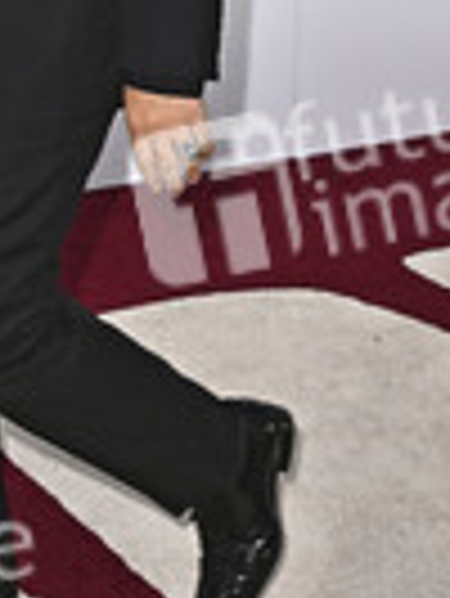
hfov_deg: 13.2
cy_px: -45
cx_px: -50
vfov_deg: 17.3
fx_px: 1904
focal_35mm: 110
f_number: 5
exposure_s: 1/320
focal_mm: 38
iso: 800
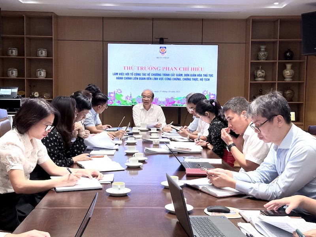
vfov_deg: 30.3
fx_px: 438
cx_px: 158
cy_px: 118
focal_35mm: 48
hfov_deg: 39.7
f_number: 1.78
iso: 125
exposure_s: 1/131
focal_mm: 6.76
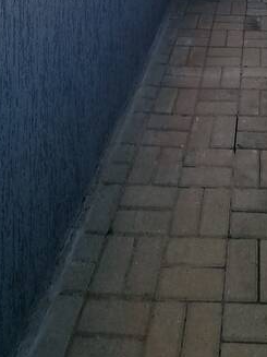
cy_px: -186
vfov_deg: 28.0
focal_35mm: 43
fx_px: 443
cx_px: 253
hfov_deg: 31.6
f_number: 2.2
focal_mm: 2.2
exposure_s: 1/826
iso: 50
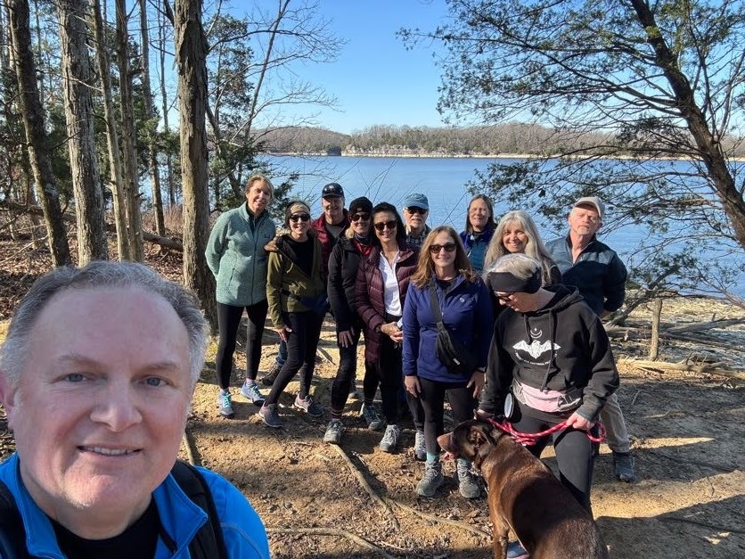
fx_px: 495
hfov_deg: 73.9
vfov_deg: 58.9
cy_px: 280
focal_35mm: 23
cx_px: 372
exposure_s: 1/294
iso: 25
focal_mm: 2.69
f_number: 1.9
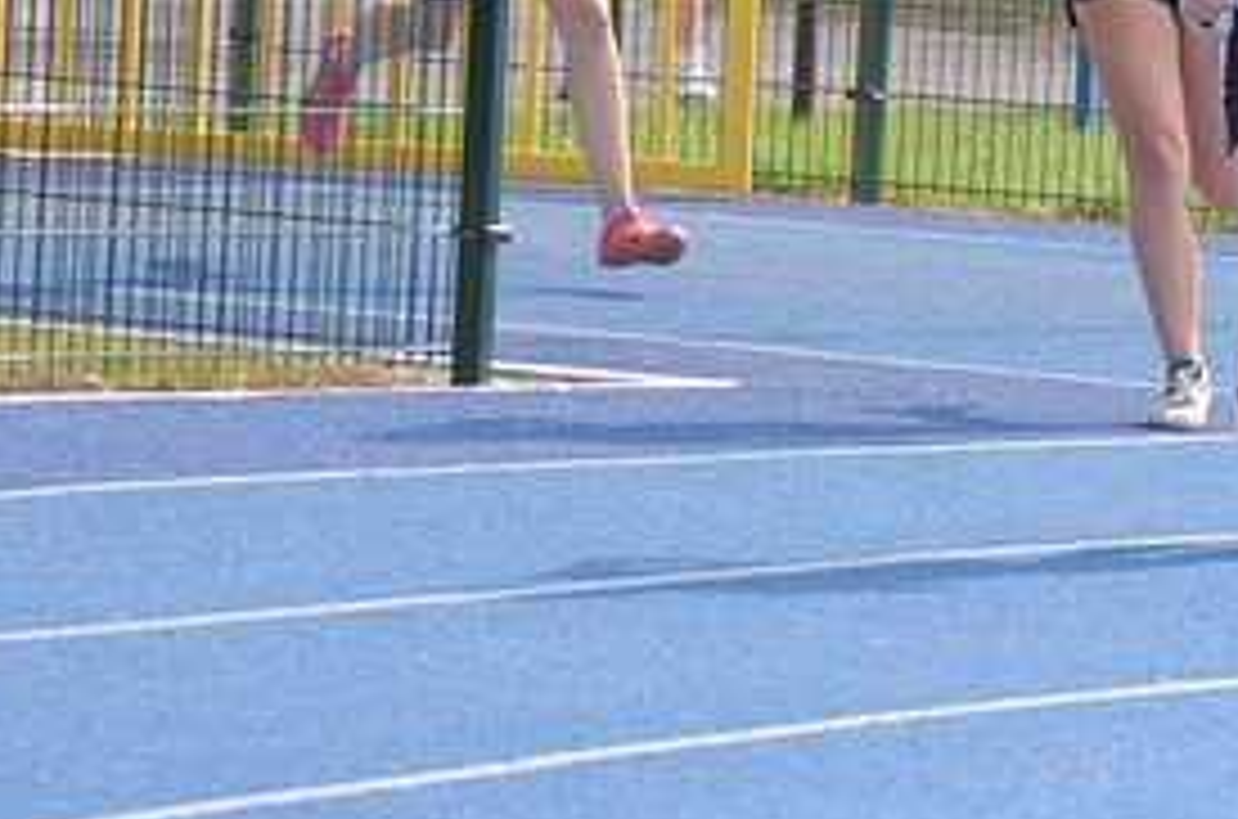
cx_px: 1729
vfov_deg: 3.3
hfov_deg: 4.9
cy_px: 182
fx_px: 14341
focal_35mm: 418
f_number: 6.3
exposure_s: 1/640
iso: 400
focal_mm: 90
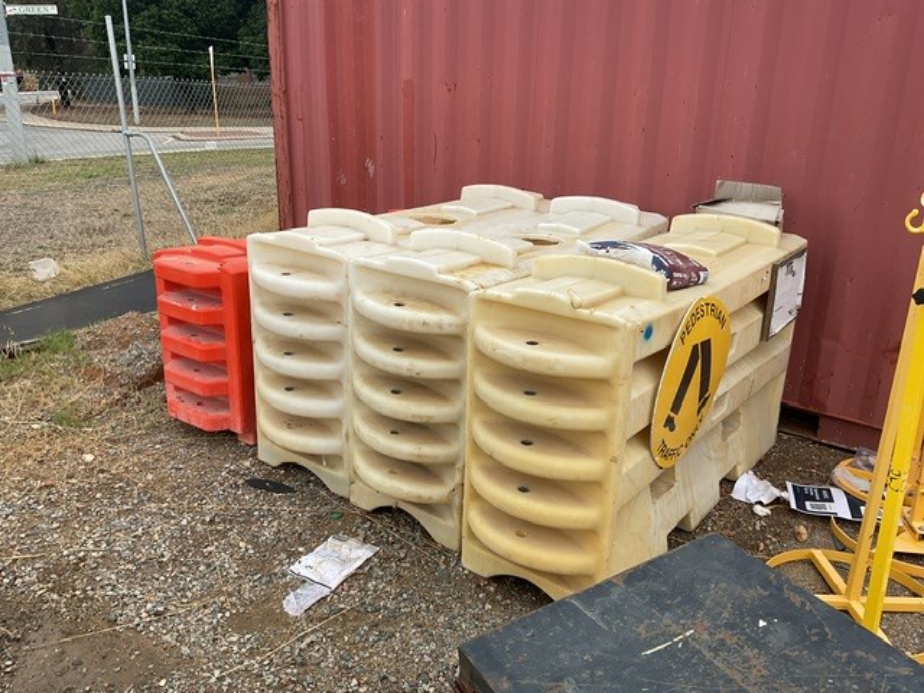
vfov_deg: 48.2
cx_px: 462
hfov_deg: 61.7
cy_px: 346
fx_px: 774
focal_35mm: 29
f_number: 1.8
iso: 16
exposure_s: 1/1055
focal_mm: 3
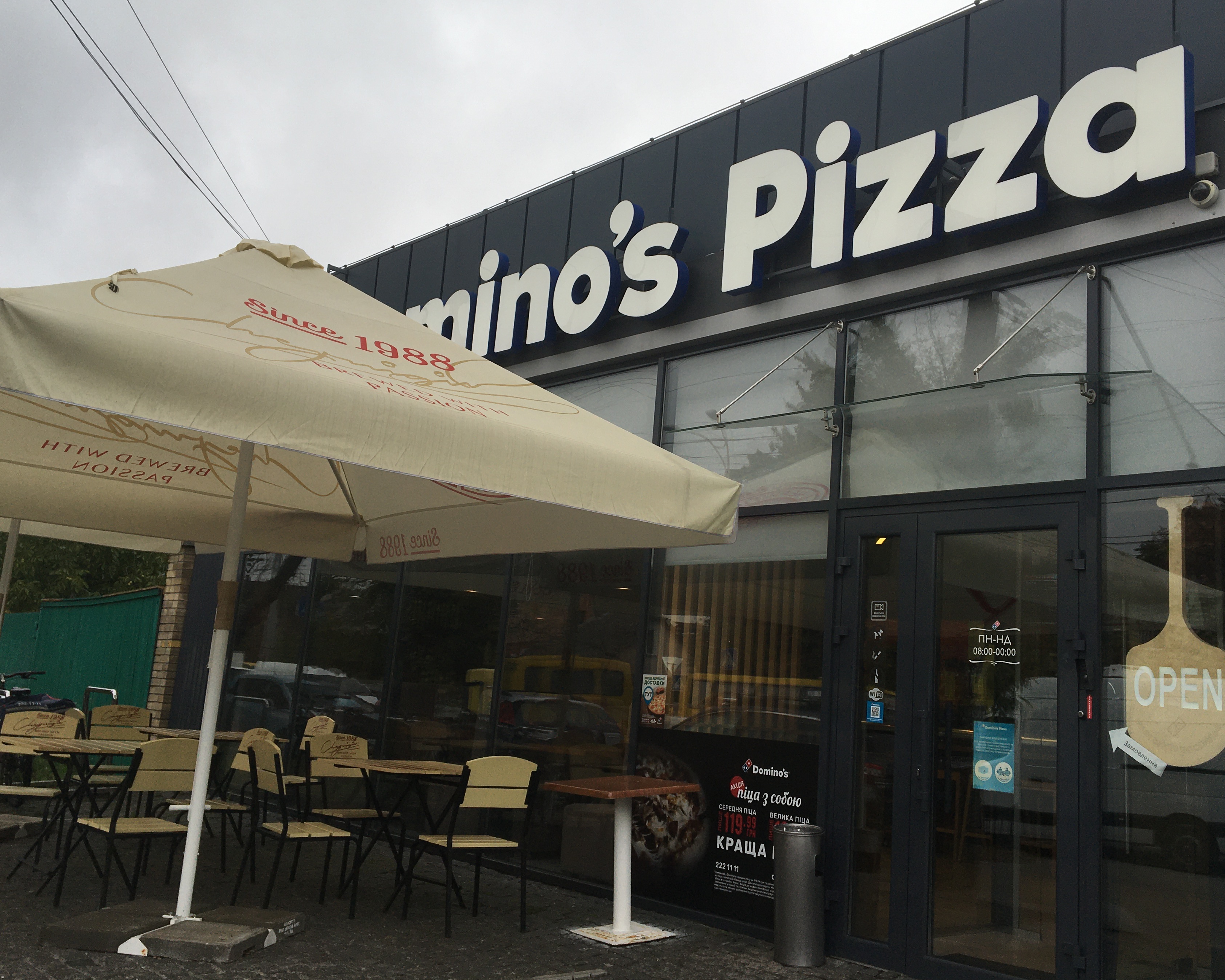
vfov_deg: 43.3
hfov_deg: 52.8
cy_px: 438
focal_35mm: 34
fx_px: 1233
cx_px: 676
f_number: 2.2
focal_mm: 4.15
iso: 25
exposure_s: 1/318
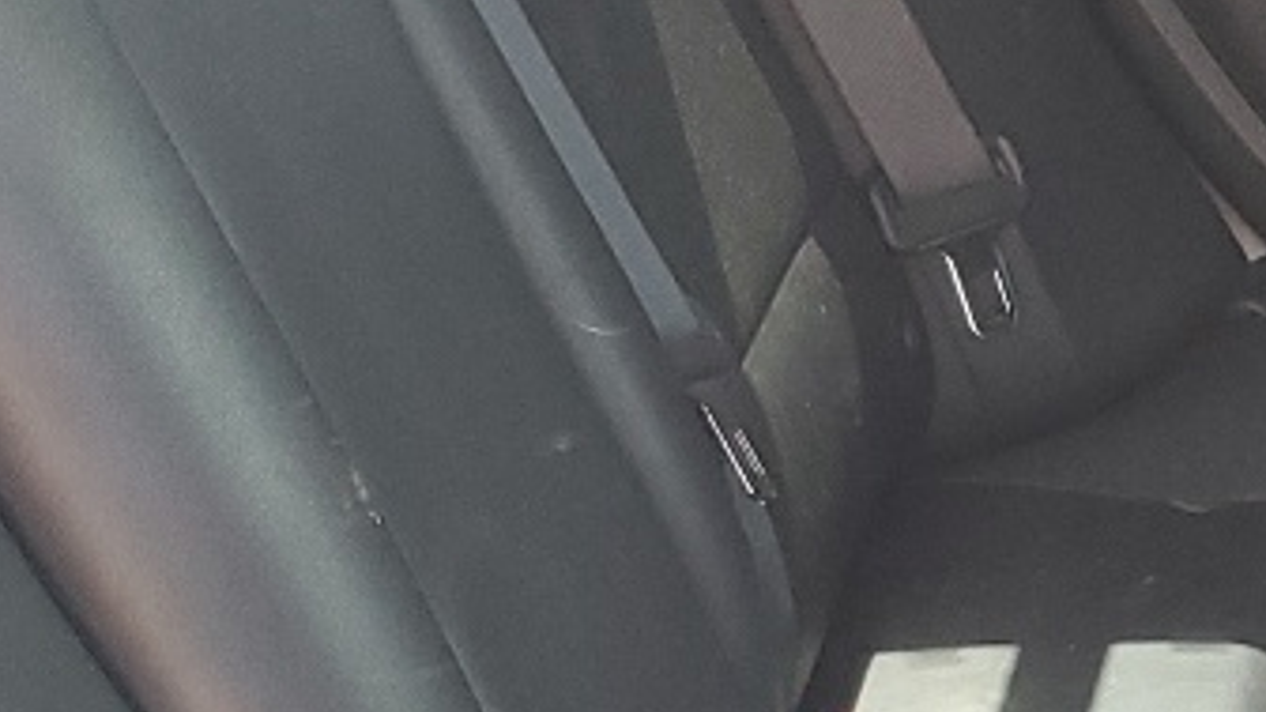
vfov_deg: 8.9
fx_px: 4532
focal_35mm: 135
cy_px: 704
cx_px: 1605
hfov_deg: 15.2
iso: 87
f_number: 1.5
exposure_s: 1/120
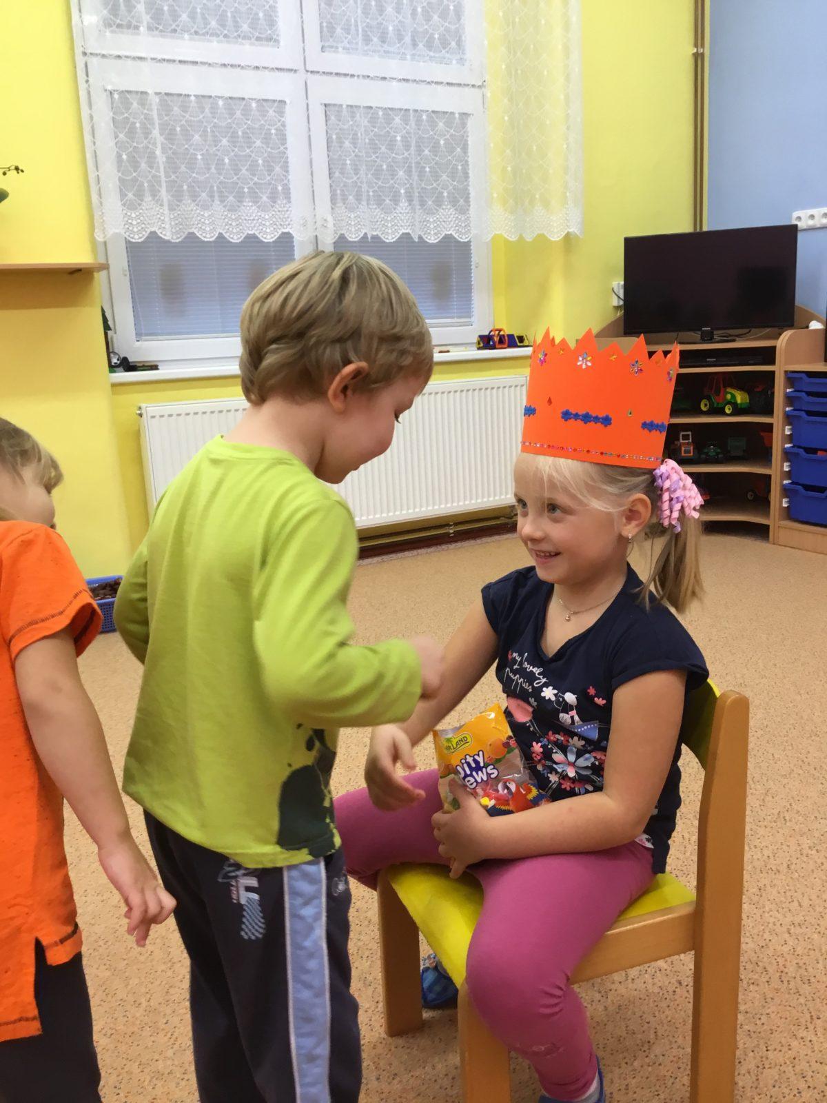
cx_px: 414
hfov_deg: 45.4
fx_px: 987
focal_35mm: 31
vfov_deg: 58.4
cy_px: 552
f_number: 2.4
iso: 64
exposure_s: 1/33
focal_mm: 3.3
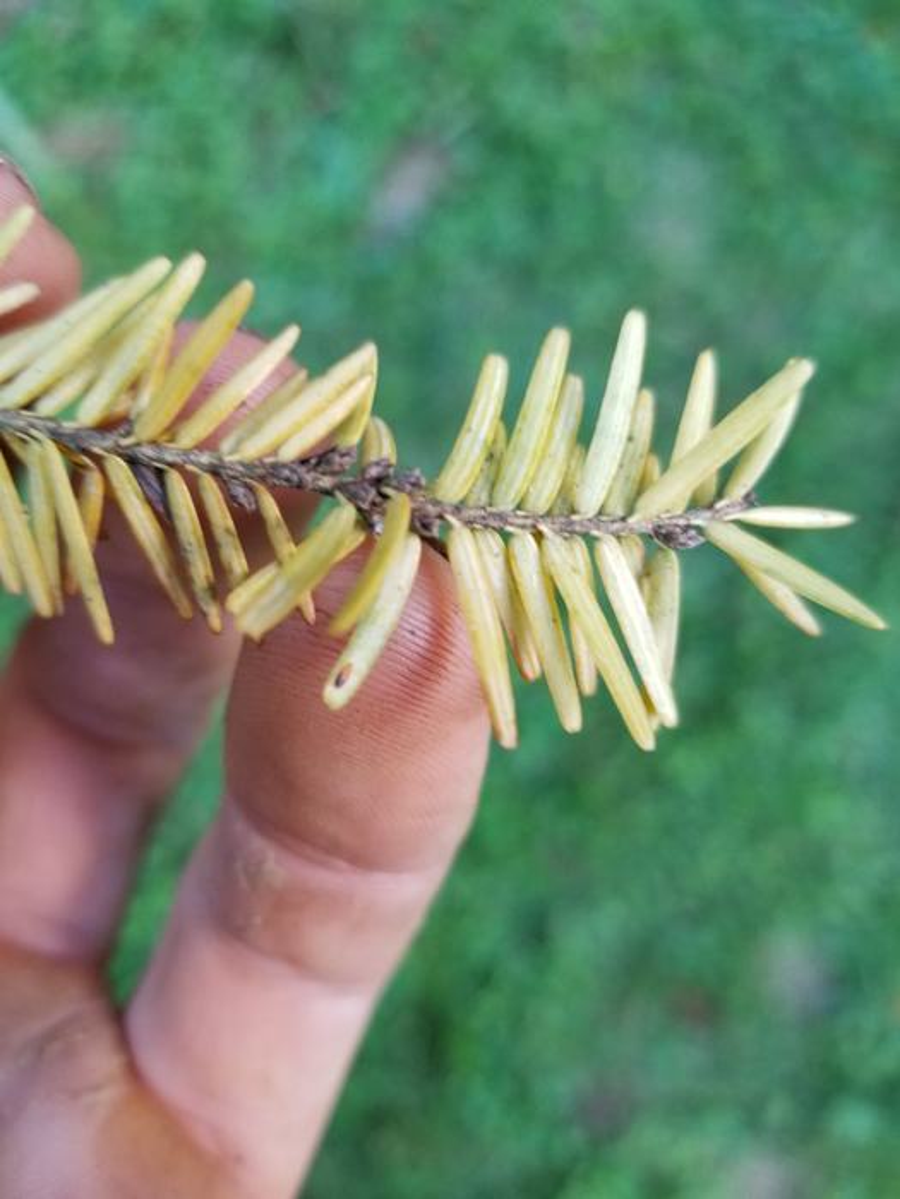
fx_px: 901
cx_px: 450
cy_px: 600
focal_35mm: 26
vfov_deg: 67.3
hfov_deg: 53.1
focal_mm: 4.3
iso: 125
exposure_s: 1/50
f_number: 1.7
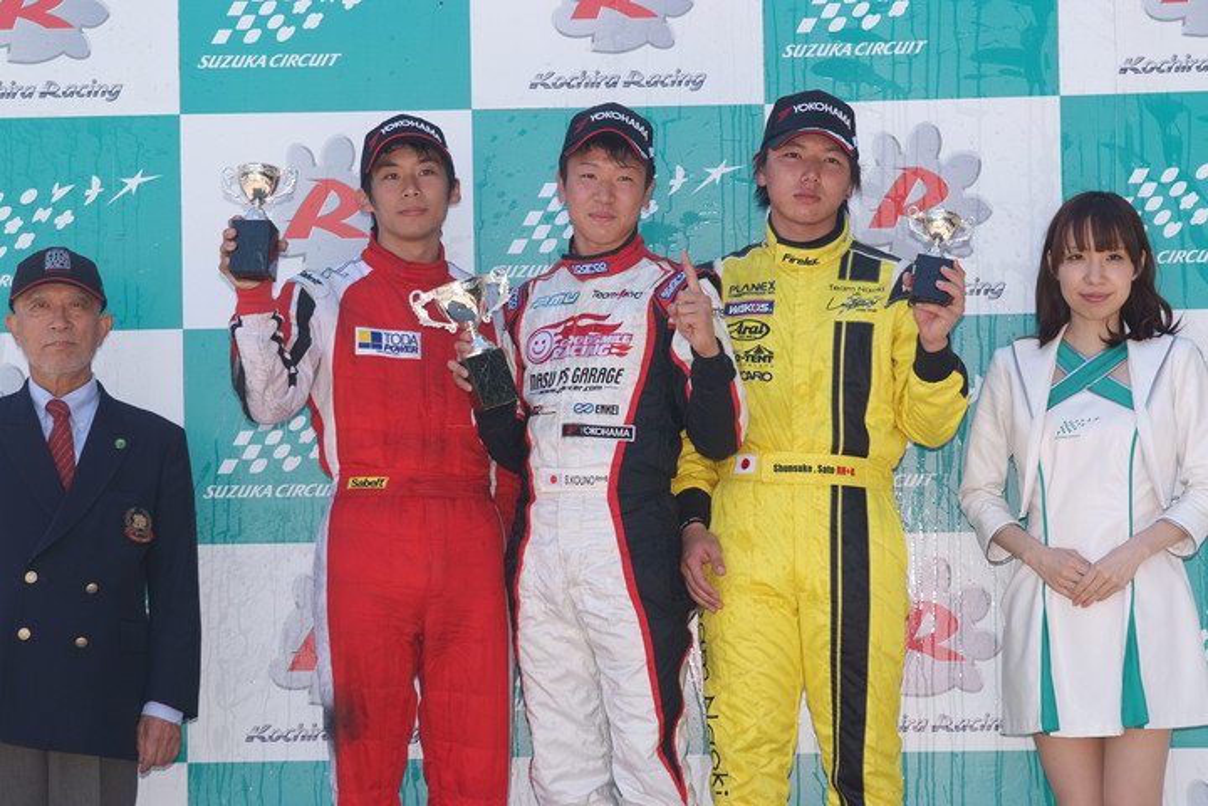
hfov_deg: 19.5
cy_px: 403
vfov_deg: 13.0
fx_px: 3523
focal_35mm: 105
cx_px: 604
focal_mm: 70
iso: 100
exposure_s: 1/100
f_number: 5.6
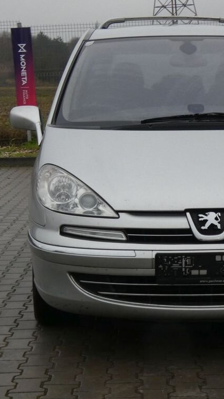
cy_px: 200
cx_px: 202
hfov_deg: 13.1
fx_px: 971
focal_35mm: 92
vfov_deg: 23.2
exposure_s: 1/80
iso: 250
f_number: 5.6
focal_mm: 11.3
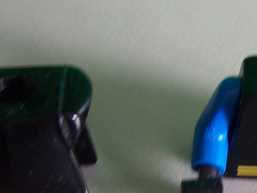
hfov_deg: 15.7
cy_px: 179
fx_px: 906
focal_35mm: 122
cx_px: 280
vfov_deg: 12.0
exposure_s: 1/30
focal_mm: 5.6
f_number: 2.8
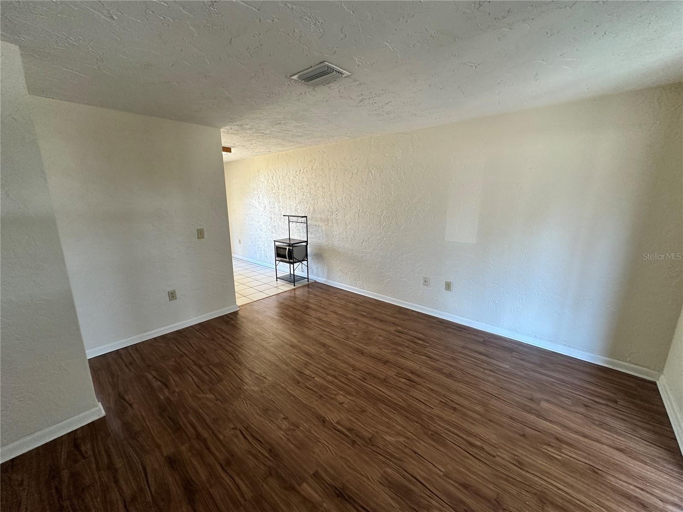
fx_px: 276
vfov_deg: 85.7
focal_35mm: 14
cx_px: 342
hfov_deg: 102.1
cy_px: 256
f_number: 2.2
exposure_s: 1/120
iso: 200
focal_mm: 2.22
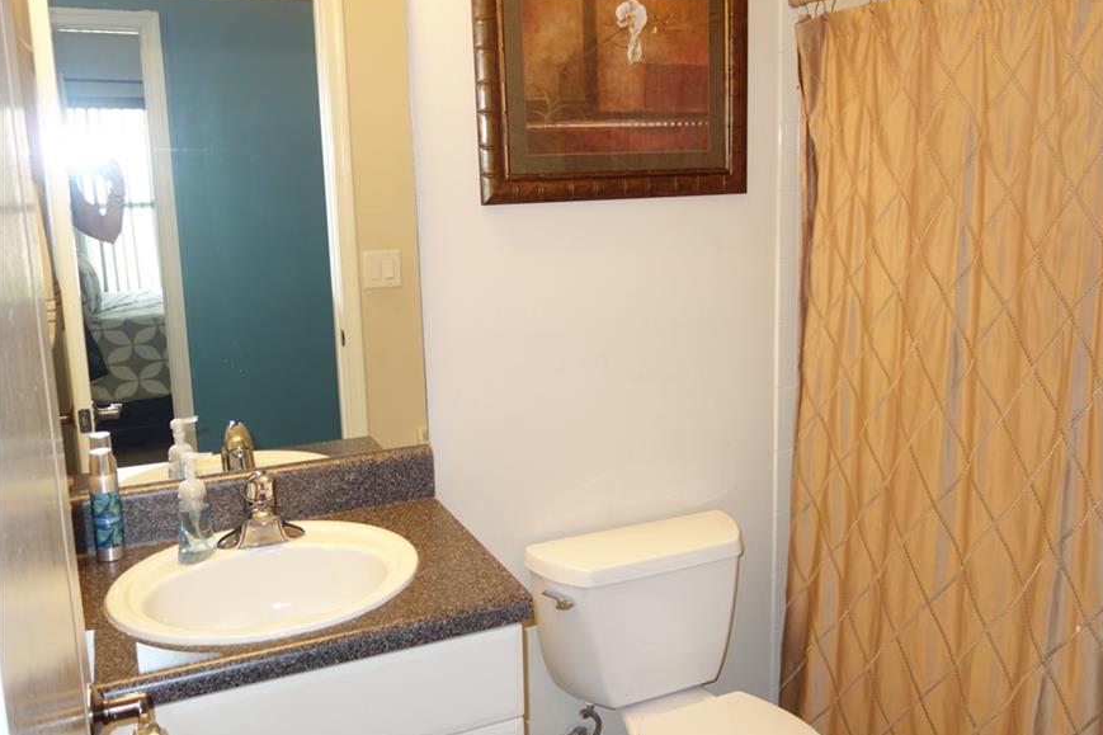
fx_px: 1011
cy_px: 344
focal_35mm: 33
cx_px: 646
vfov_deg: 39.9
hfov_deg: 56.9
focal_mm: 10.4
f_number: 1.8
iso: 125
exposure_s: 1/30
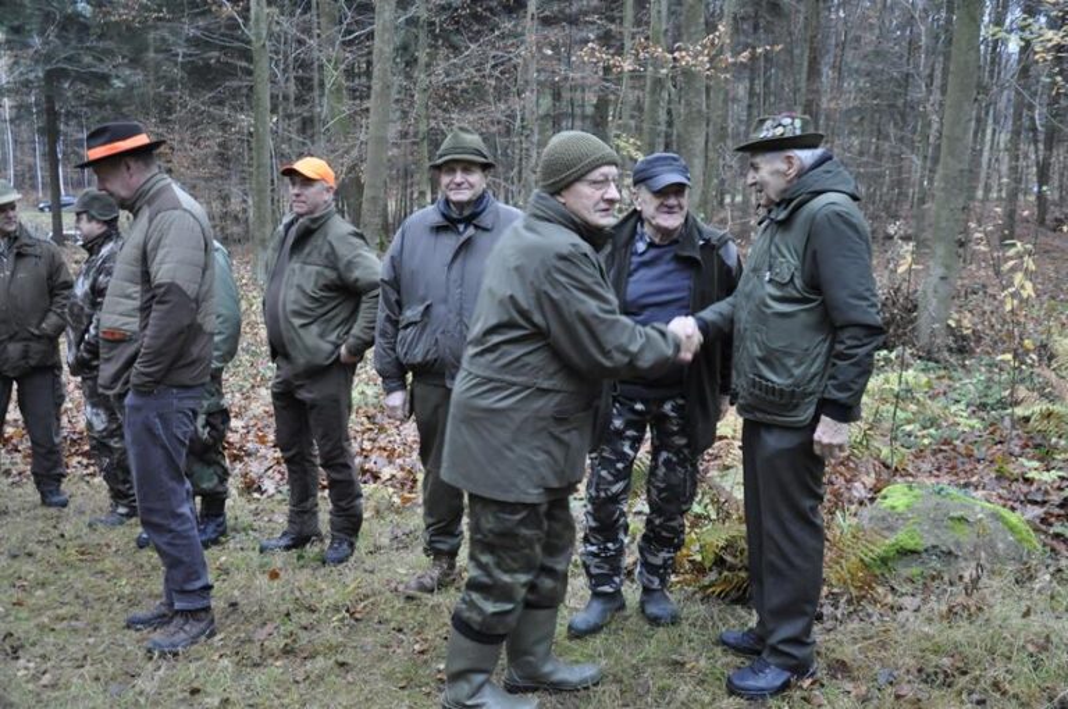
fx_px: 1067
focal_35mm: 36
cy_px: 354
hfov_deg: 53.2
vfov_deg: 36.8
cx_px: 534
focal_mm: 24
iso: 1600
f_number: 3.8
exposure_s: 1/30
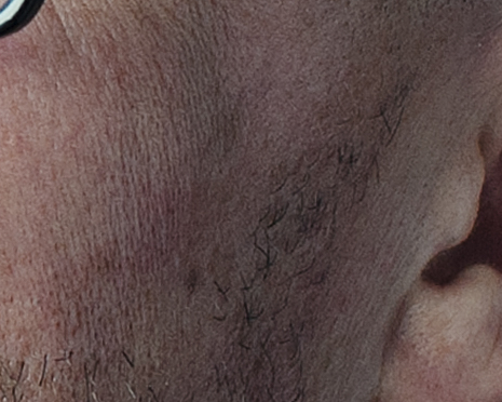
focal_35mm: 429
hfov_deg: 4.3
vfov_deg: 3.6
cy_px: -41
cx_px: -1037
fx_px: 6374
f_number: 5
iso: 200
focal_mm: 50
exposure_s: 1/250
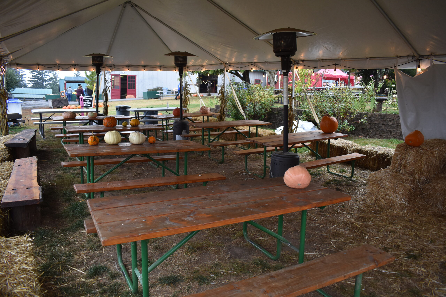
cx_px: 223
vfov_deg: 47.9
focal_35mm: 27
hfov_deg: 67.4
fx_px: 334
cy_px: 148
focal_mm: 18
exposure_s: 1/250
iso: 560
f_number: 3.5
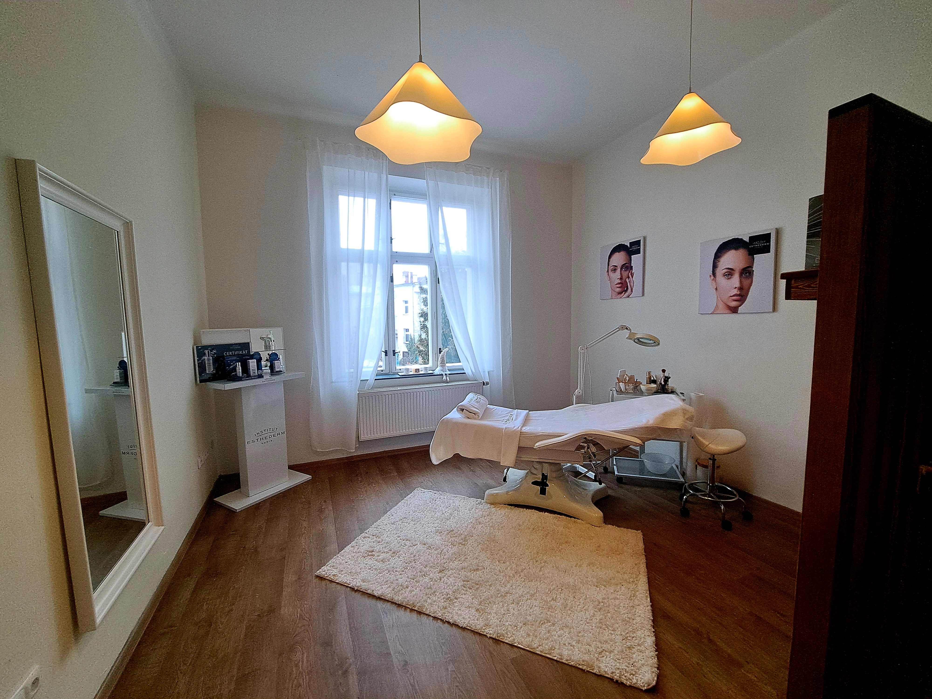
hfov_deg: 106.2
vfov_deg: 89.9
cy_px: 350
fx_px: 350
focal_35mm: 13
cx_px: 466
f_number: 2.2
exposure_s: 1/25
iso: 100
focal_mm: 1.74
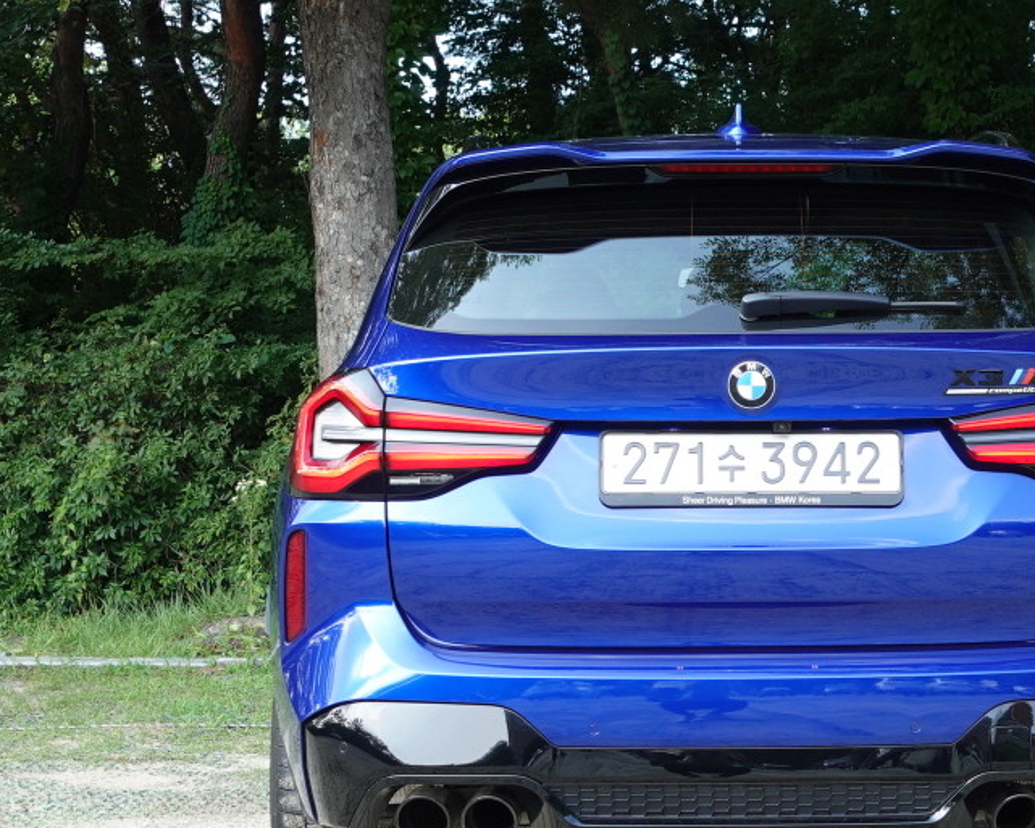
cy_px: 533
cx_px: 651
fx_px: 1562
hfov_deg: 36.4
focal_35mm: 51
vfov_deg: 29.5
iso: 125
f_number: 4
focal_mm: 13.24
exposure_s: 1/100
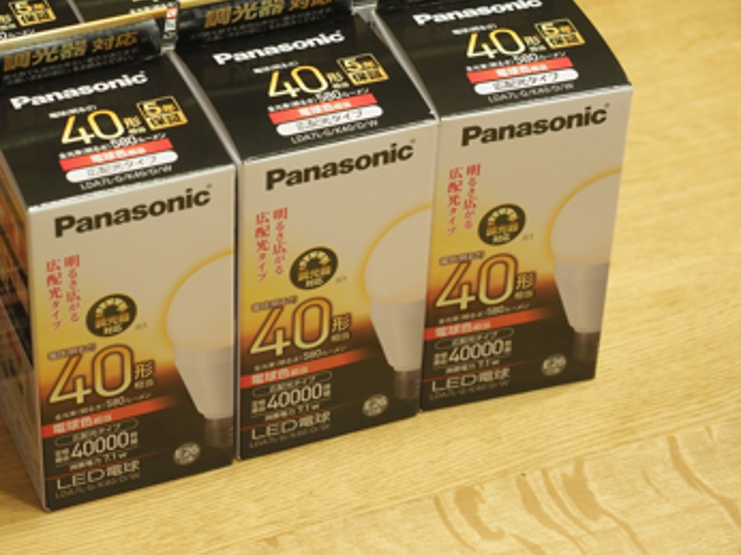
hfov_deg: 17.7
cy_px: 186
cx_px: 263
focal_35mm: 111
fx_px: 2374
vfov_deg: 13.3
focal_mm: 40
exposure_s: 1/80
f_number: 4
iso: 1250
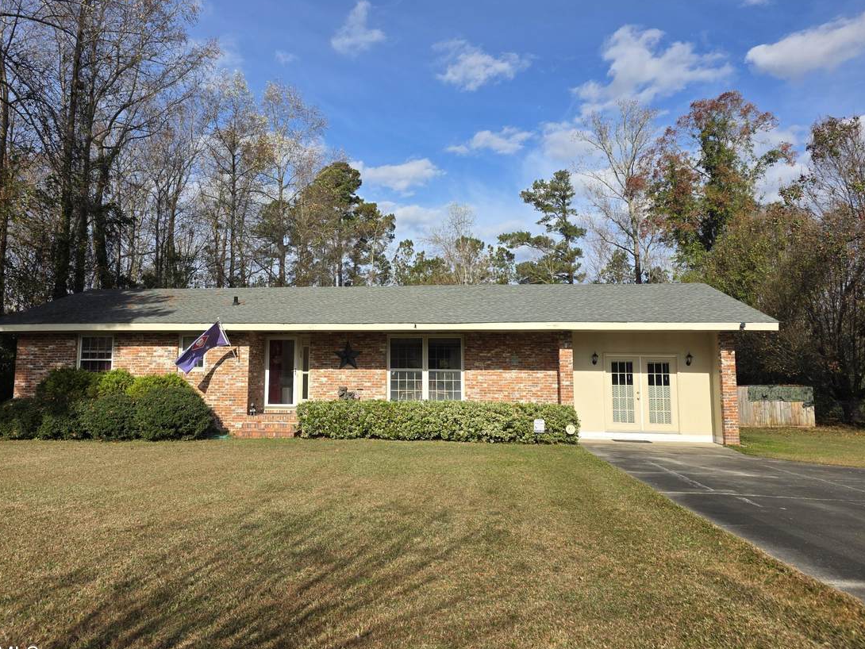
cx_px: 385
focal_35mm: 27
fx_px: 675
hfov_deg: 65.1
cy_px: 309
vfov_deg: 51.4
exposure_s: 1/5447
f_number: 1.7
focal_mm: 6.3
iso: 80
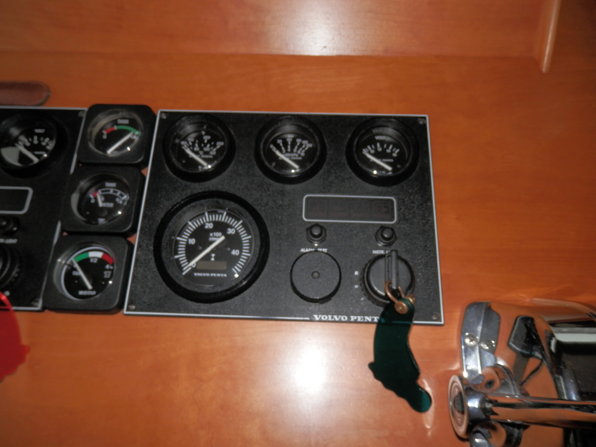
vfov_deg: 54.9
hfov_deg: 69.4
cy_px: 224
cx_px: 298
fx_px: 430
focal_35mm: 25
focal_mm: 4.5
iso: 100
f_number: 8.7
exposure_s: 1/30
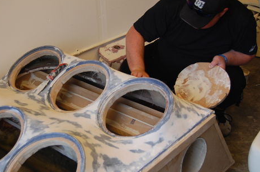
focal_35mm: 62
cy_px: 88
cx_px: 91
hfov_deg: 32.2
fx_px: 447
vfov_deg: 21.8
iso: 500
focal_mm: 30
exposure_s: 1/30
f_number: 4.2
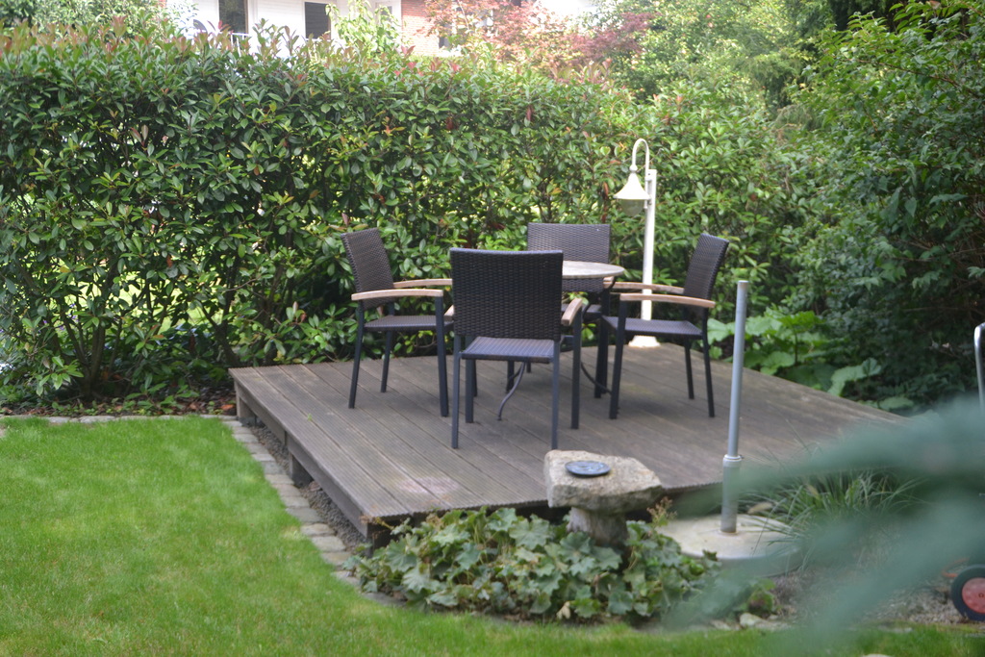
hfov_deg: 46.4
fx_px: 1149
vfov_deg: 31.9
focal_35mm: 42
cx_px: 492
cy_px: 328
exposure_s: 1/500
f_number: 4
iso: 500
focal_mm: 28
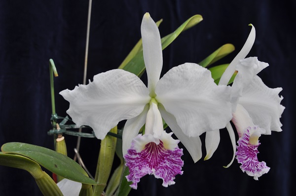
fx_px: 517
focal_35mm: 63
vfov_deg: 21.5
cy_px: 98
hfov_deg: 31.9
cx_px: 148
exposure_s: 1/125
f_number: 8
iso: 200
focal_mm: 42
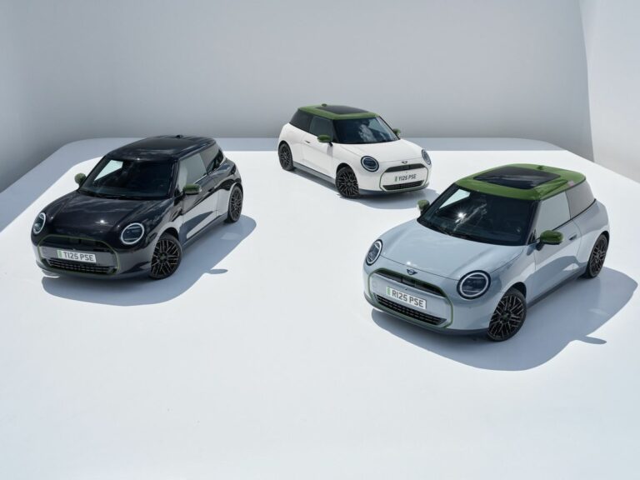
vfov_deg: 39.7
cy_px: 240
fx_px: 666
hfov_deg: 51.4
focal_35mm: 36
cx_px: 320
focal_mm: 45
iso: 1600
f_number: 16
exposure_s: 1/320
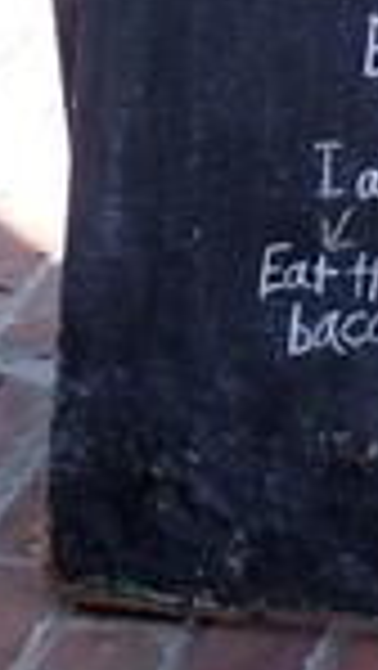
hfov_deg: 5.6
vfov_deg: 10.0
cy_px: 40
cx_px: 558
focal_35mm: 214
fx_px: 3807
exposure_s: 1/125
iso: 100
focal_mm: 11.8
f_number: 3.8
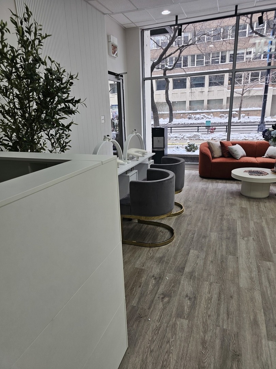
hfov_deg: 58.9
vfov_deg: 73.9
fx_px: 245
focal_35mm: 23
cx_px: 138
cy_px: 184
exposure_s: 1/120
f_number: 1.7
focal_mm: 6.3
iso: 50
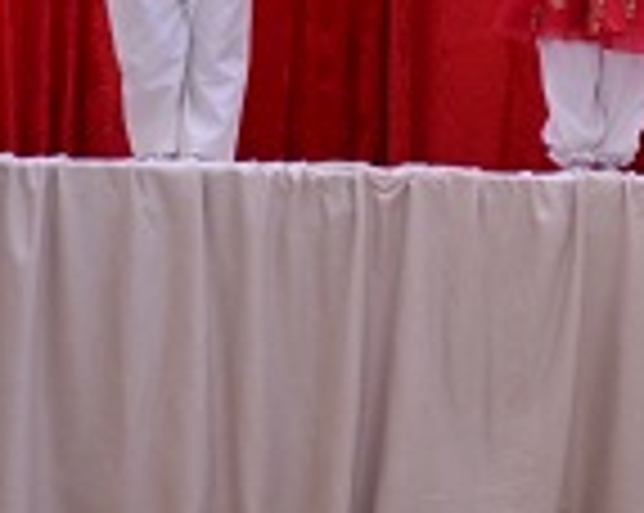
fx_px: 3670
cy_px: -14
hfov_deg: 9.9
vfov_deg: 8.0
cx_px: 707
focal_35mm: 193
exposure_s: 1/125
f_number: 4.5
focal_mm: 35
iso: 1000
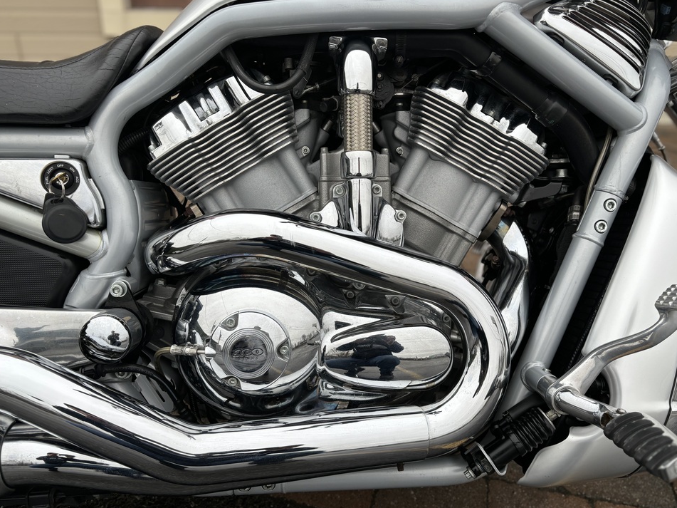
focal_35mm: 28
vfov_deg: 49.7
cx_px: 347
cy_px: 260
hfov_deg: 63.4
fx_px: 548
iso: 40
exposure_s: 1/250
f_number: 1.6
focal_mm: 5.96
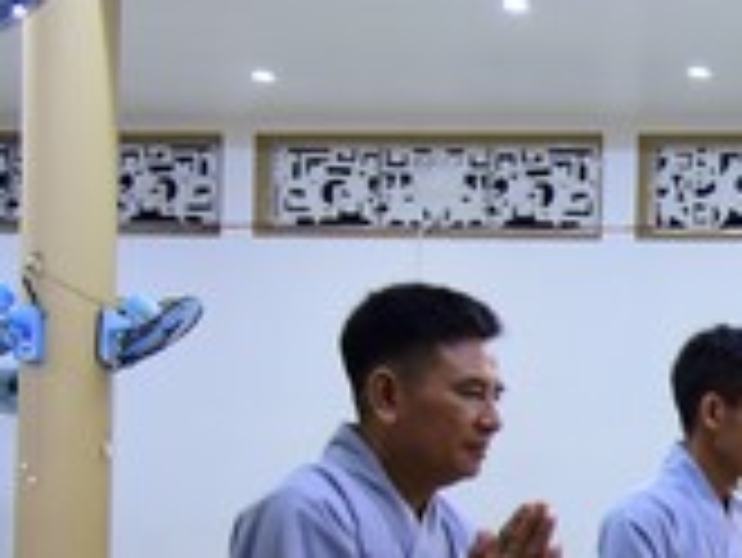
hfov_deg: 14.3
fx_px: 2596
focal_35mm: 121
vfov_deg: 12.1
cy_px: 612
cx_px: 1354
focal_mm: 32
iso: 2500
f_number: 4.5
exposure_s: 1/50
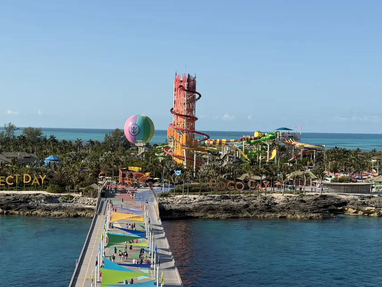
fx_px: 761
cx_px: 134
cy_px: 166
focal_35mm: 69
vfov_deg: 21.3
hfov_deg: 28.0
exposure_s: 1/6024
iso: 64
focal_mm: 6.76
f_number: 1.78
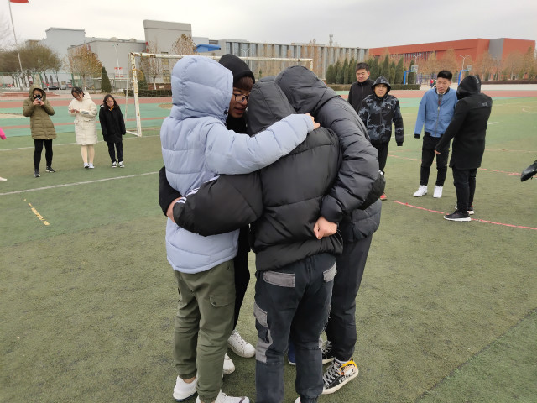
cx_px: 268
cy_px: 202
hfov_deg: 60.0
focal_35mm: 30
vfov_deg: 46.8
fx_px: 465
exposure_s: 1/1207
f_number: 1.8
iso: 52
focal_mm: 4.35
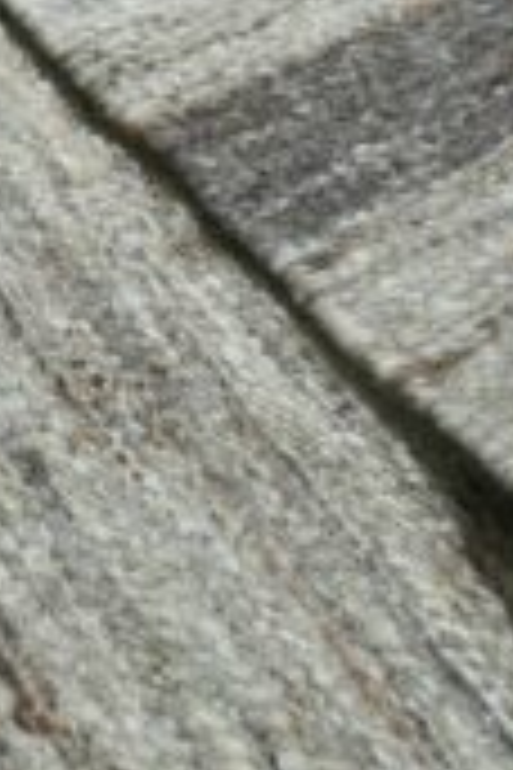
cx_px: 126
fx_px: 2117
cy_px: 248
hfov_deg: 13.8
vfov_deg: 20.5
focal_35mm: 99
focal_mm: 28.3
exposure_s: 1/200
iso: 1000
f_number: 5
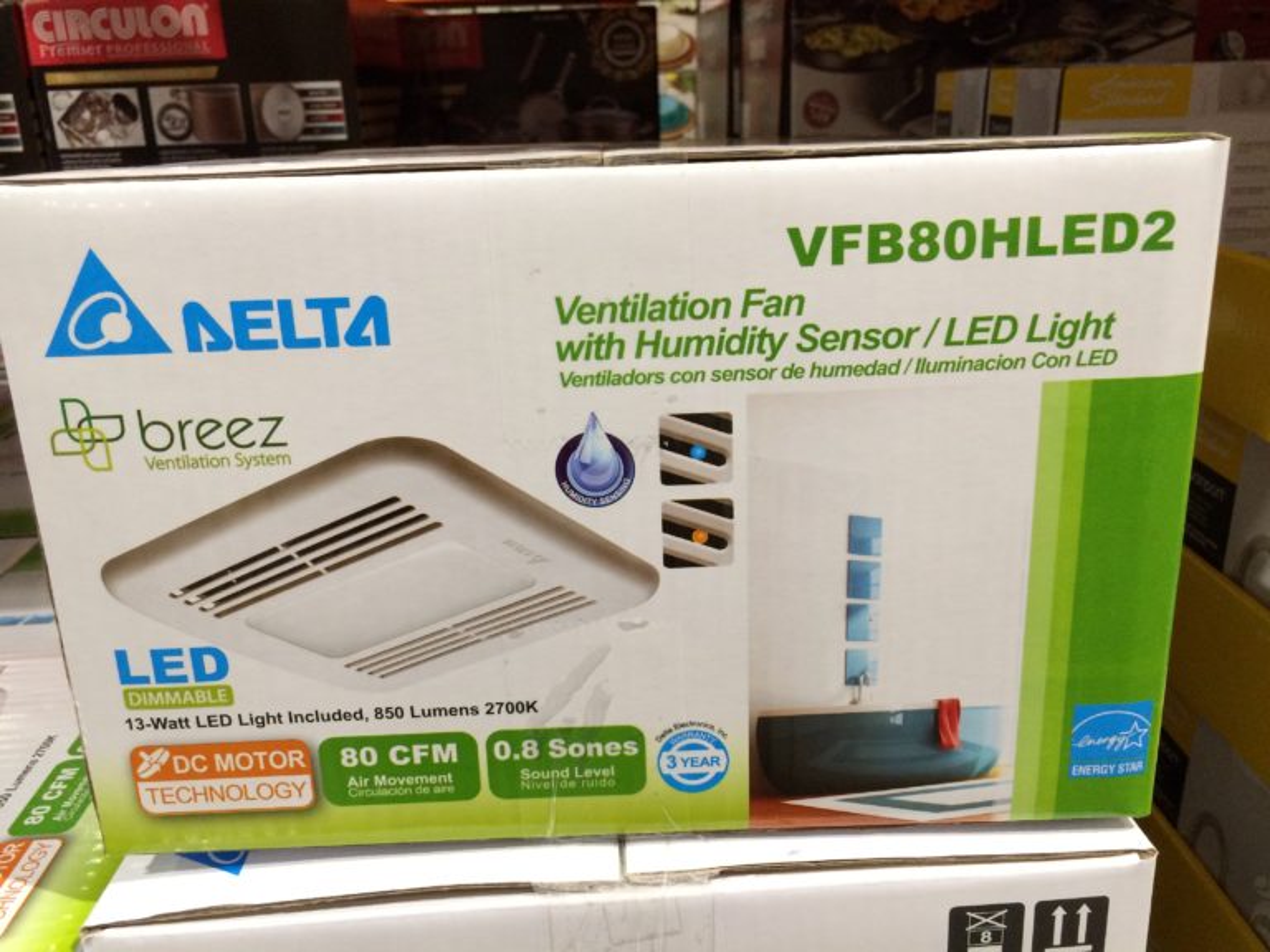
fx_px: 1064
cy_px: 476
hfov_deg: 61.7
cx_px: 635
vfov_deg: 48.2
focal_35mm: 29
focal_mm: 4.15
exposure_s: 1/30
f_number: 2.2
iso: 125
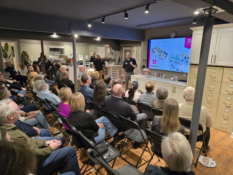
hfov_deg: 73.9
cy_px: 88
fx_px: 155
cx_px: 116
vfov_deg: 58.9
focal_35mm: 23
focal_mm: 6.3
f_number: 1.7
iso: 800
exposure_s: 1/120
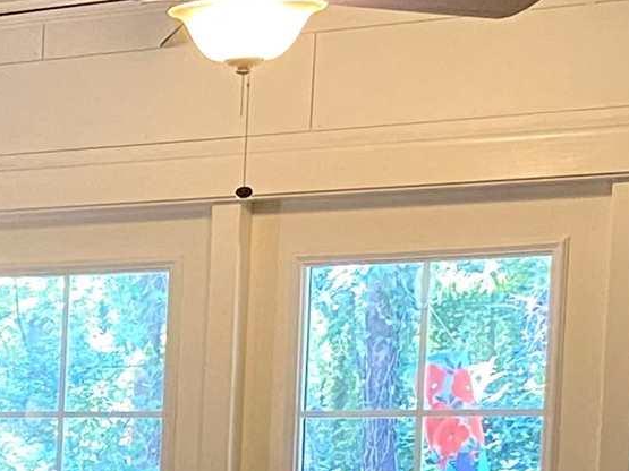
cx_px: -823
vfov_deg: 10.0
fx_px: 2616
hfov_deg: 11.6
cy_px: 704
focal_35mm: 144
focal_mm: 4.25
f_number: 1.8
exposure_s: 1/60
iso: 250
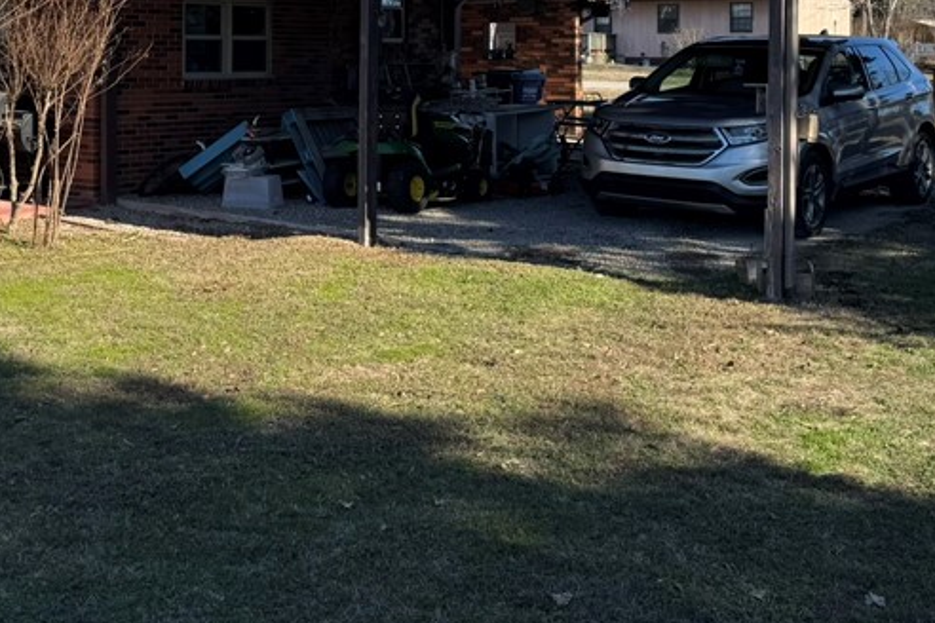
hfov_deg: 37.3
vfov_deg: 25.0
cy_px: 28
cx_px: 236
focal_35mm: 52
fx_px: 1350
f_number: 1.78
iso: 80
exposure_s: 1/2833
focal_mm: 6.76
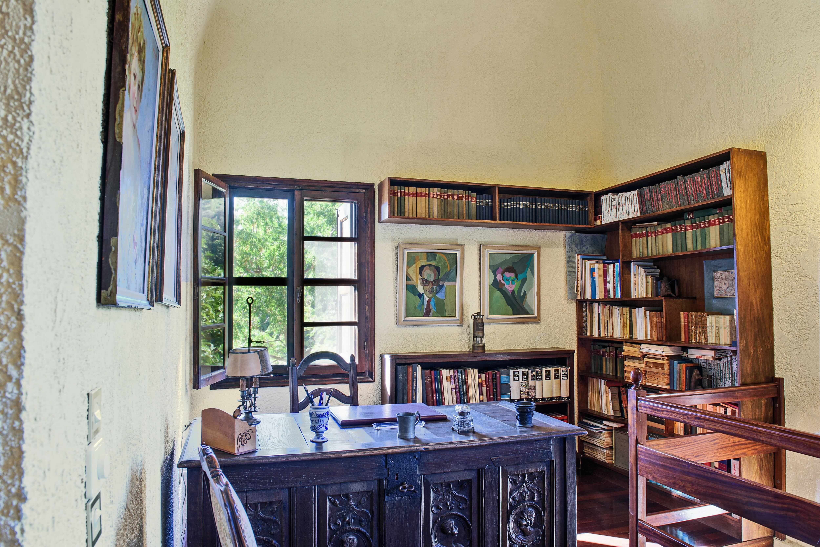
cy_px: 274
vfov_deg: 53.2
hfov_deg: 73.7
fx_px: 547
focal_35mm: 24
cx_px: 410
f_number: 10
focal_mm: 24
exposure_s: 1/3
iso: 100
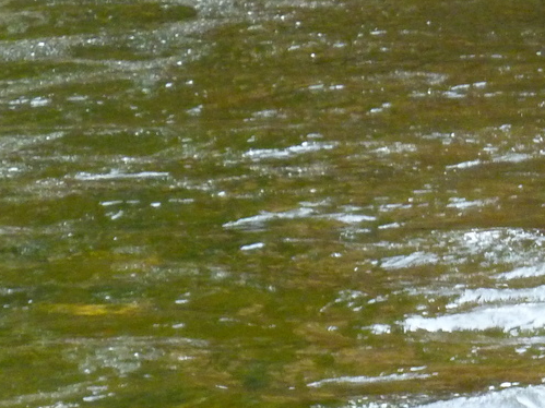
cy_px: 485
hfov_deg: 3.1
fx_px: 10090
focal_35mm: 641
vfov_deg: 2.3
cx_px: 684
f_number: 5.9
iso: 400
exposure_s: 1/80
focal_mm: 36
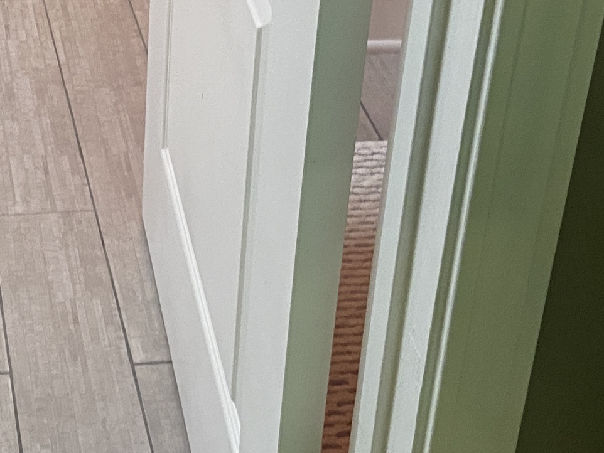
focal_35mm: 83
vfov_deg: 17.2
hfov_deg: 22.4
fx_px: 1449
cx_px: -38
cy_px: -48
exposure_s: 1/60
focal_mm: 4.25
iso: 200
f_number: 1.8
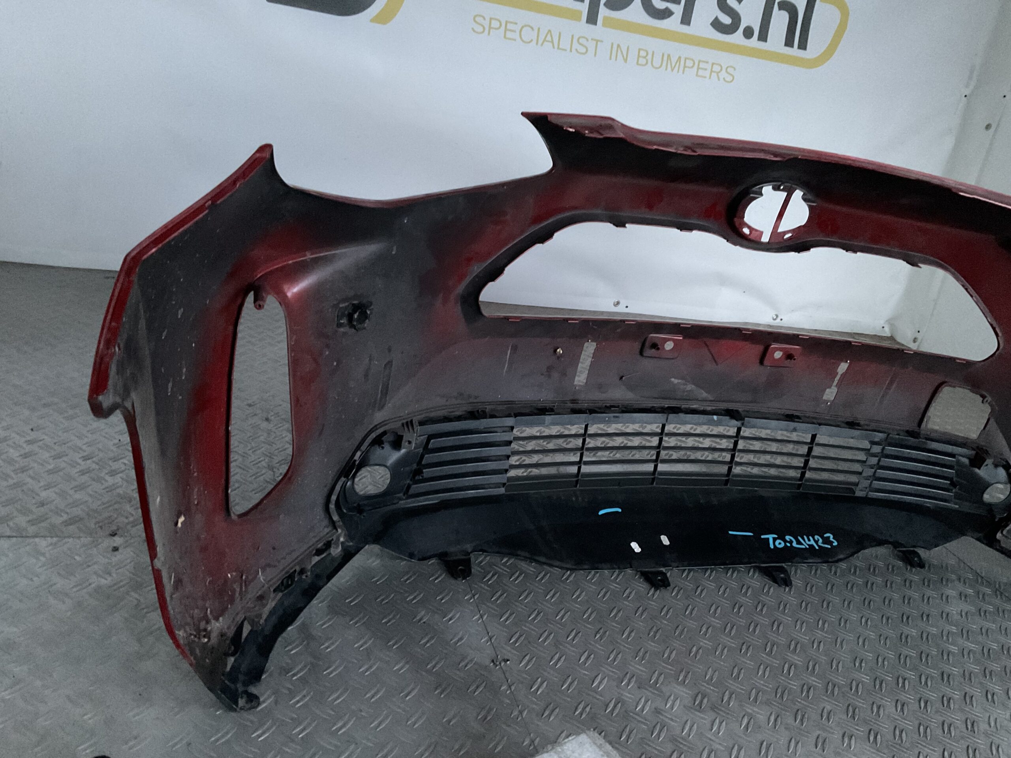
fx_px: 847
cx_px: 506
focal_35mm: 29
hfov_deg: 61.7
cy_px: 379
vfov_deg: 48.2
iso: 500
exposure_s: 1/20
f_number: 1.8
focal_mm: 3
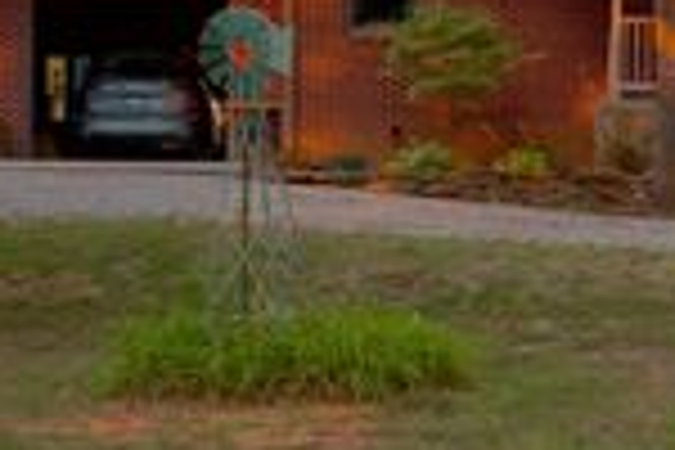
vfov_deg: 9.0
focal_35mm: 153
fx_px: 2869
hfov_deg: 13.2
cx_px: 711
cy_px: 160
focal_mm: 46
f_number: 8
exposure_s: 1/125
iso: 1000
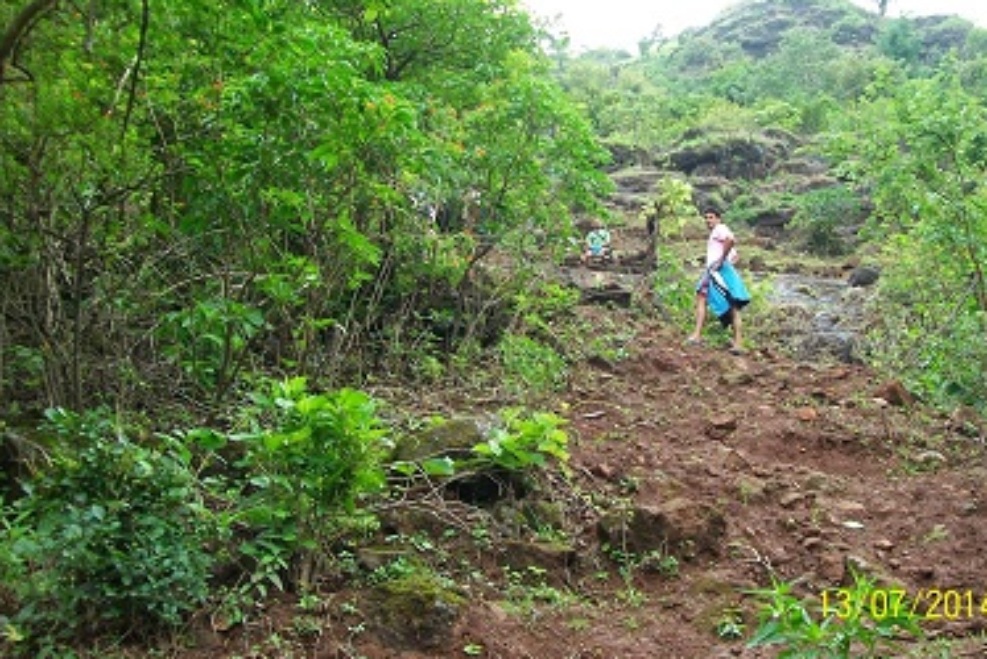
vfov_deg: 33.4
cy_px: 298
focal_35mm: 40
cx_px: 523
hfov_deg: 48.4
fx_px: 1097
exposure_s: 1/60
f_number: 2.7
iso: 80
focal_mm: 6
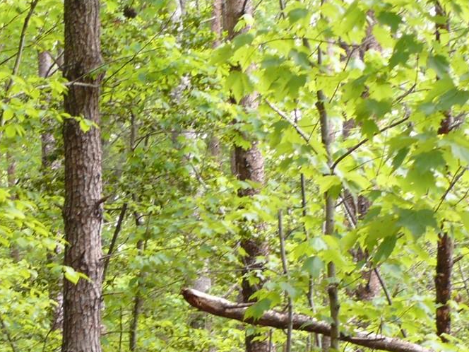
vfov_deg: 13.3
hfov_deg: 17.9
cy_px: 430
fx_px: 1463
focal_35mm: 108
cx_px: 53
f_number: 2.8
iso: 100
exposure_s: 1/50
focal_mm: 7.4
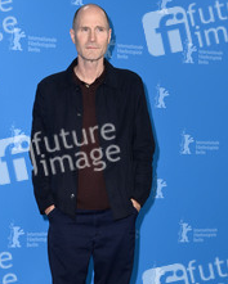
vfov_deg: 22.2
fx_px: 716
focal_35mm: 85
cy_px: 218
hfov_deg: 18.1
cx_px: 91
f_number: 5.6
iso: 800
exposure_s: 1/250
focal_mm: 50
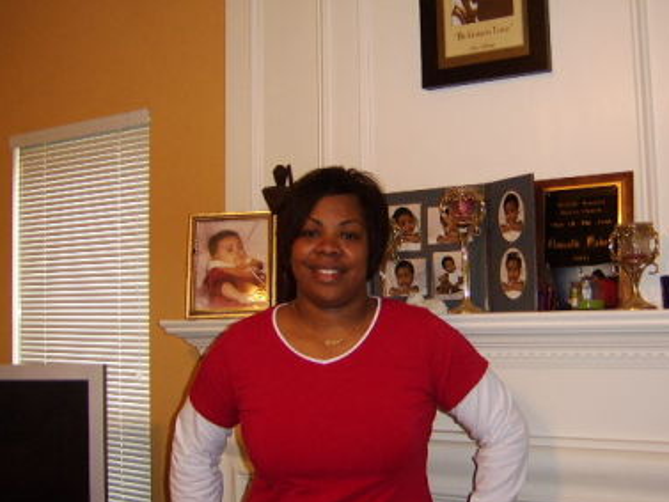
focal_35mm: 37
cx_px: 311
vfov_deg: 38.7
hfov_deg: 50.1
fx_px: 715
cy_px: 255
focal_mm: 8.13
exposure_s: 1/30
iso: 200
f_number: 2.7
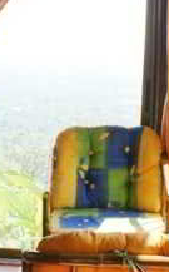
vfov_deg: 18.5
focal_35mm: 113
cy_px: 159
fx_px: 836
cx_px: -133
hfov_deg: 10.8
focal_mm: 20
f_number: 8
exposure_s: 1/60
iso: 200
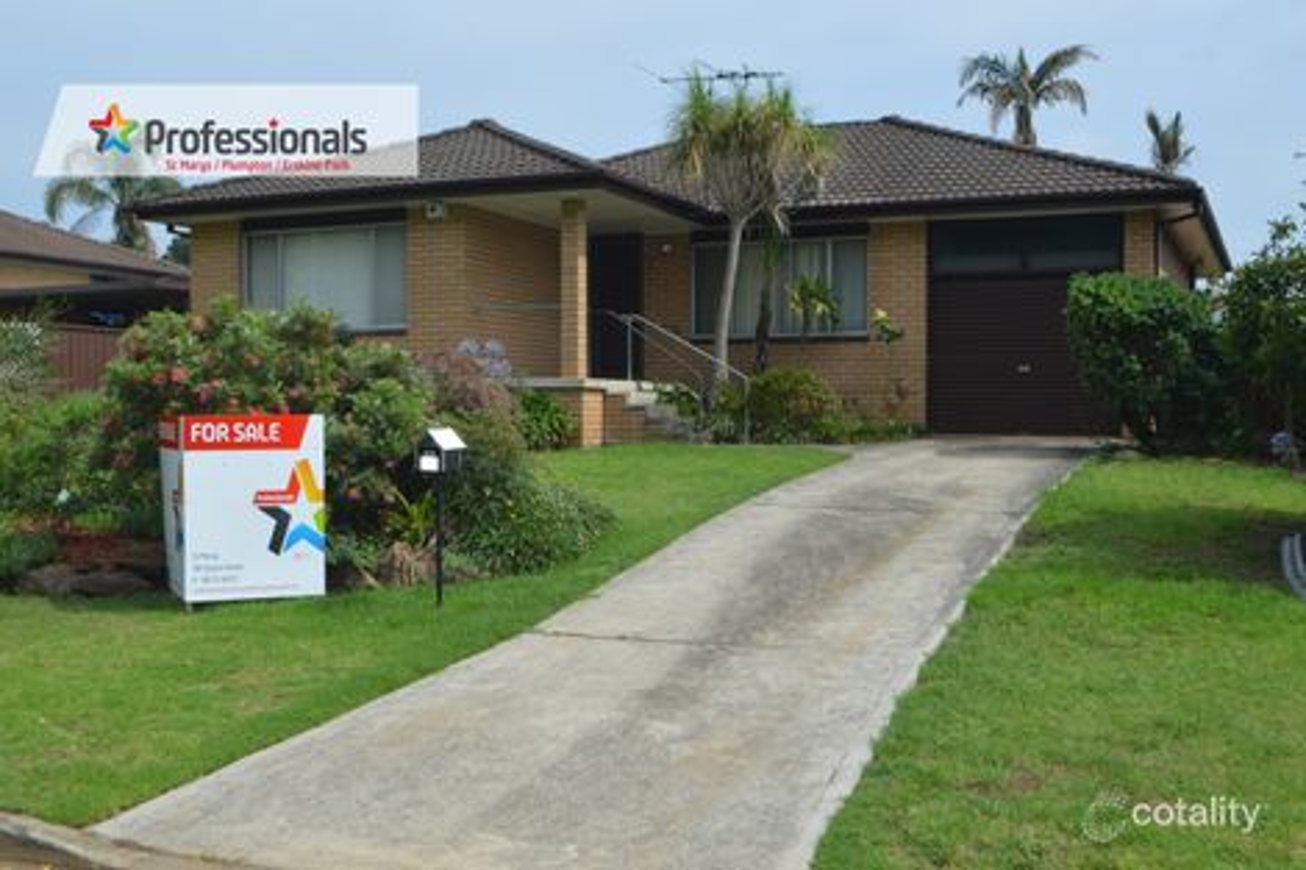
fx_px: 1414
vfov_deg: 34.2
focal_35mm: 39
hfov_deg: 49.6
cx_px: 653
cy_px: 435
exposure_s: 1/250
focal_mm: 26
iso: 100
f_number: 8
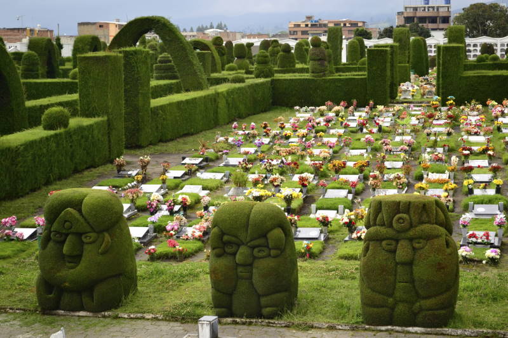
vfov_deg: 18.2
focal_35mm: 75
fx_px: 1058
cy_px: 169
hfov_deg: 27.0
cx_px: 254
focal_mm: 50
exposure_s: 1/30
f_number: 5.6
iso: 100
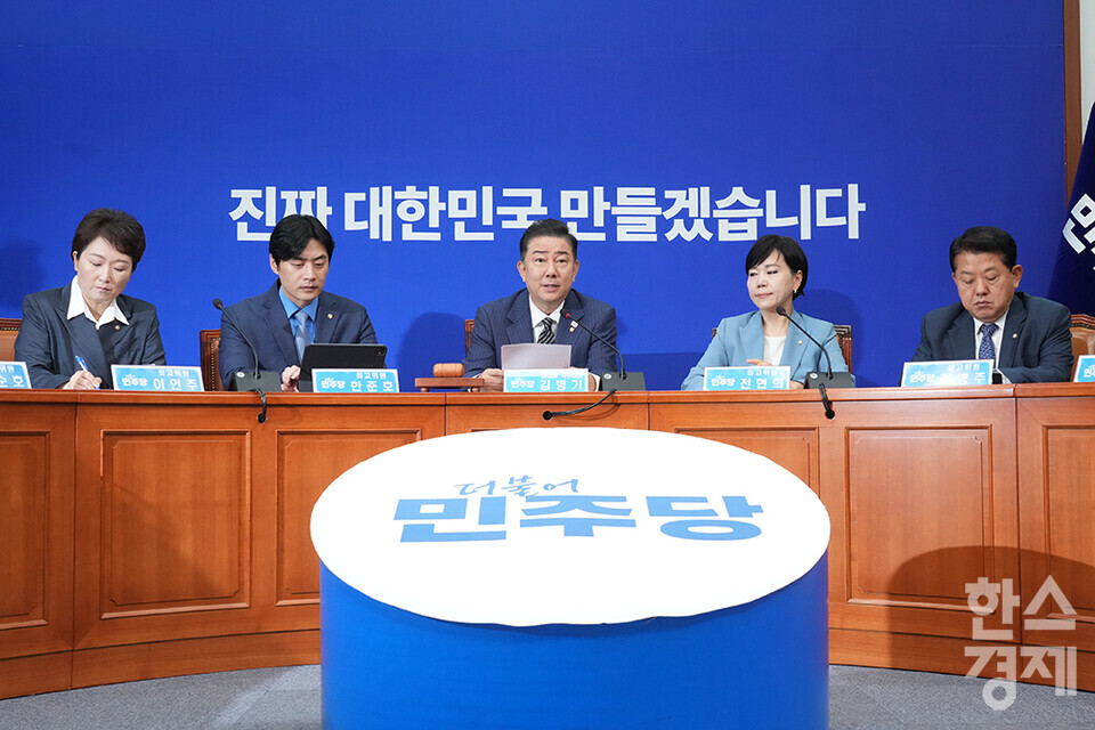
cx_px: 548
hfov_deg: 41.9
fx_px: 1429
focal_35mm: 47
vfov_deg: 28.6
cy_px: 365
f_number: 8
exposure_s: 1/200
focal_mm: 47
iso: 3200
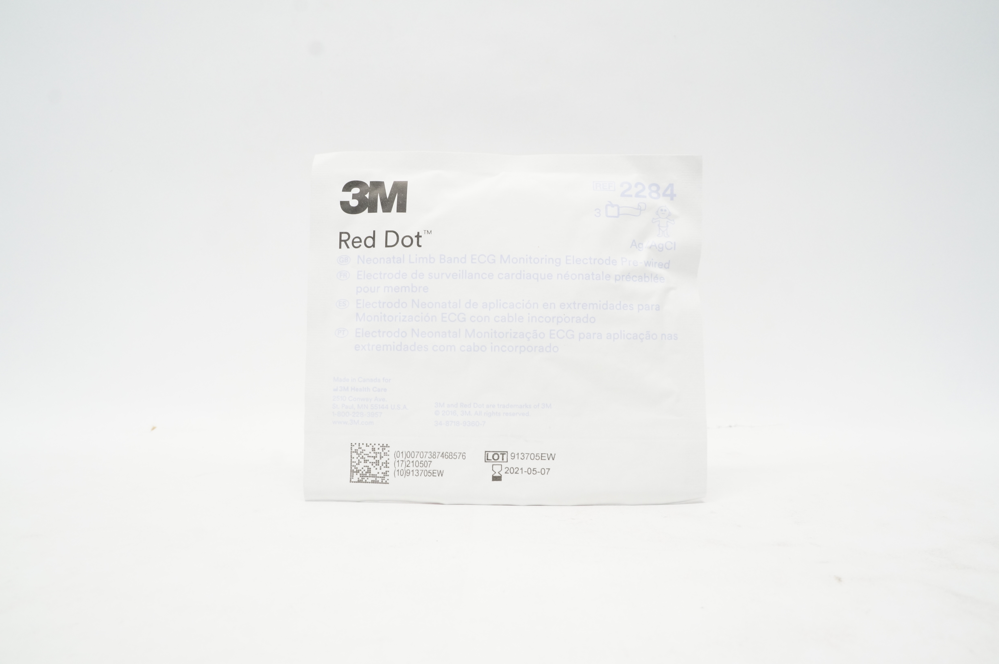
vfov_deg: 47.8
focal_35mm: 27
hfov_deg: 67.4
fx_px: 748
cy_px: 332
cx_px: 500
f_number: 10
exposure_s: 1/25
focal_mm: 18
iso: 800
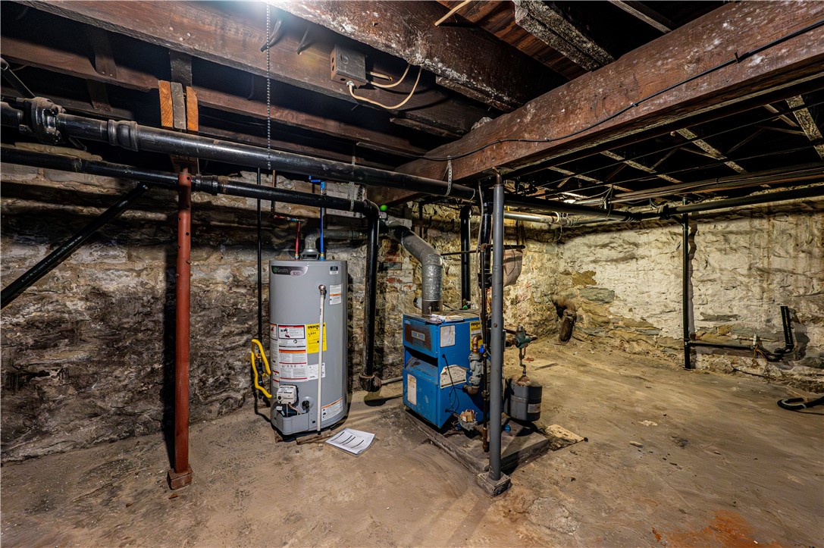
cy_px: 274
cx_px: 412
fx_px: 320
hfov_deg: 104.3
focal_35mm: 14
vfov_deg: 81.1
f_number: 8
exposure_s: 1/15
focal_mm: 14
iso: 6400
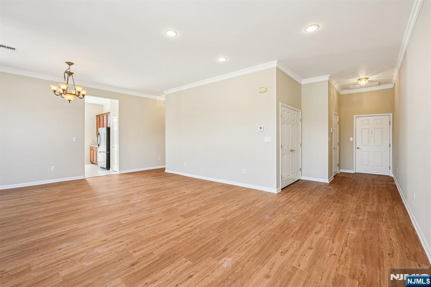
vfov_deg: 73.7
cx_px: 216
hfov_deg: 96.8
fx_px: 191
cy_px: 144
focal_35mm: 16
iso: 320
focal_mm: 16
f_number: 8
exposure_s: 1/30
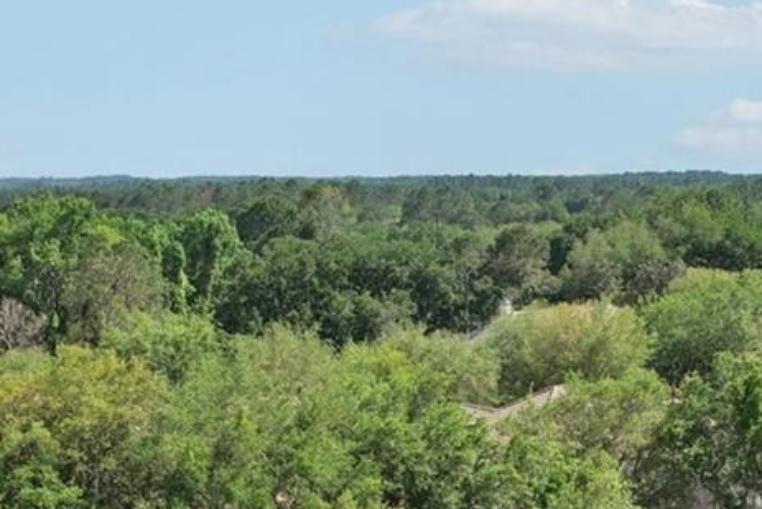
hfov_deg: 26.4
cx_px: 551
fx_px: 1609
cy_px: 731
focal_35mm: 76
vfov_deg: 16.6
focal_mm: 8.4
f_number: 2.8
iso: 110
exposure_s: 1/2000
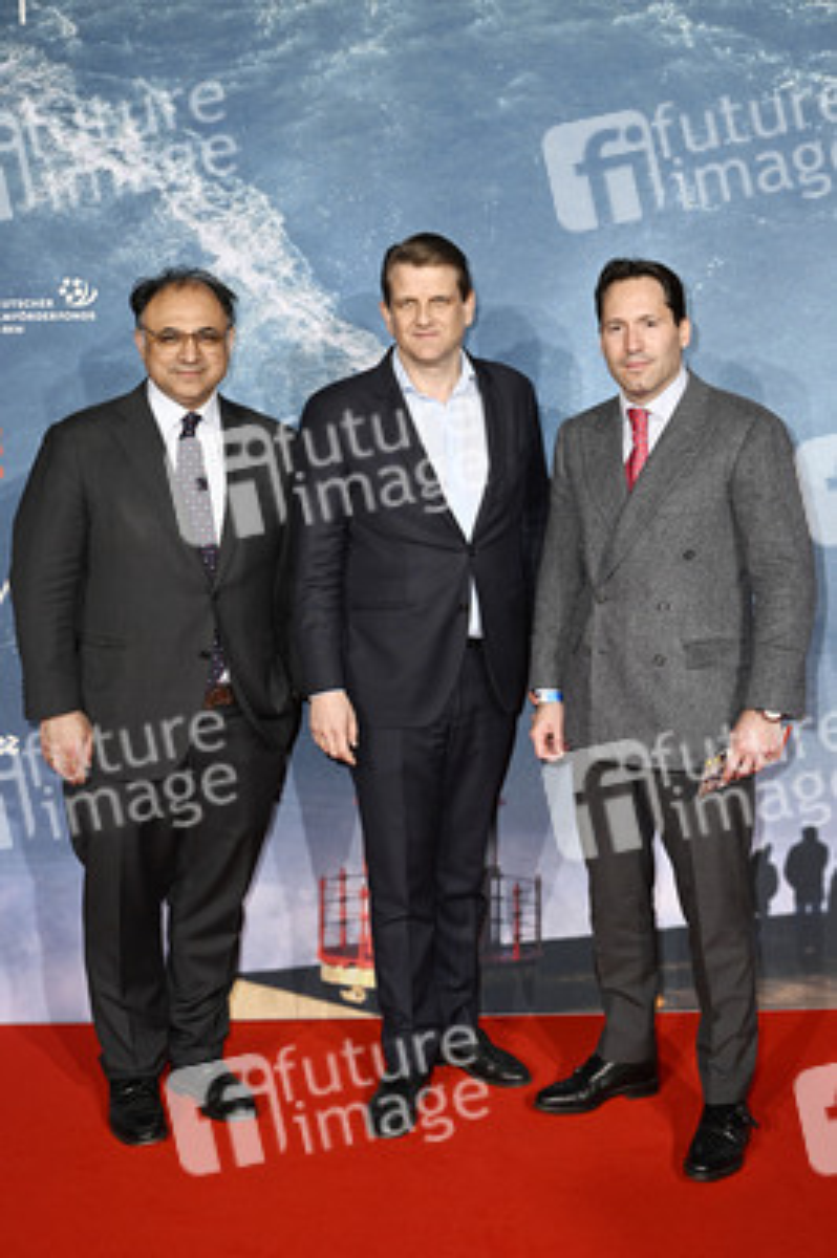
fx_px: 1572
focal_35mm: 45
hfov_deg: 29.8
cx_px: 418
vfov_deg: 43.6
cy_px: 629
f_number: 3.5
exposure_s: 1/200
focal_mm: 45
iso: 100
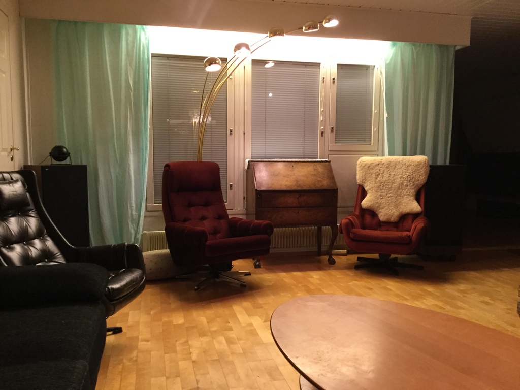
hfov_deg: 58.4
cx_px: 260
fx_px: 466
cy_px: 195
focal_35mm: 31
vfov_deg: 45.4
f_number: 2.4
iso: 160
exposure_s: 1/33
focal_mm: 3.3
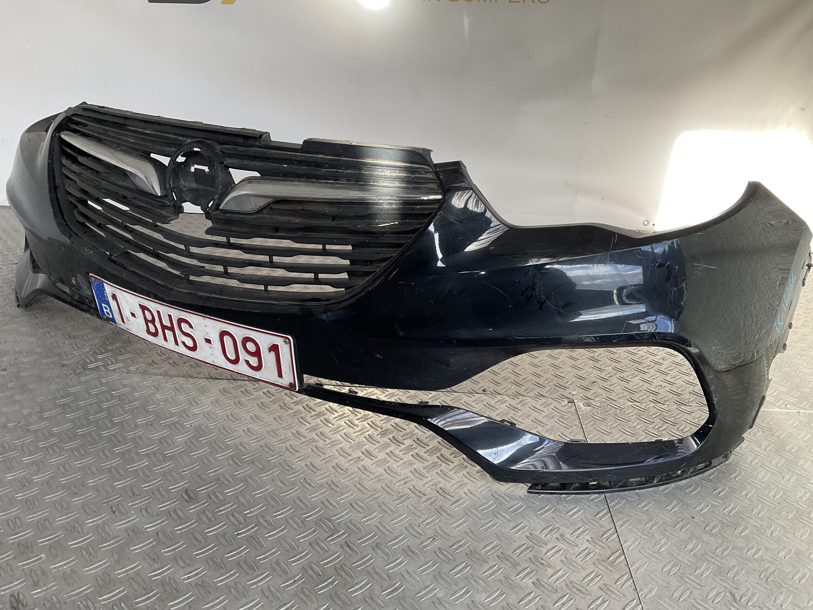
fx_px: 681
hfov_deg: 61.7
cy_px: 305
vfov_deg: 48.2
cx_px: 406
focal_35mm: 29
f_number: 1.8
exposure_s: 1/100
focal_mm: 3
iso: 32
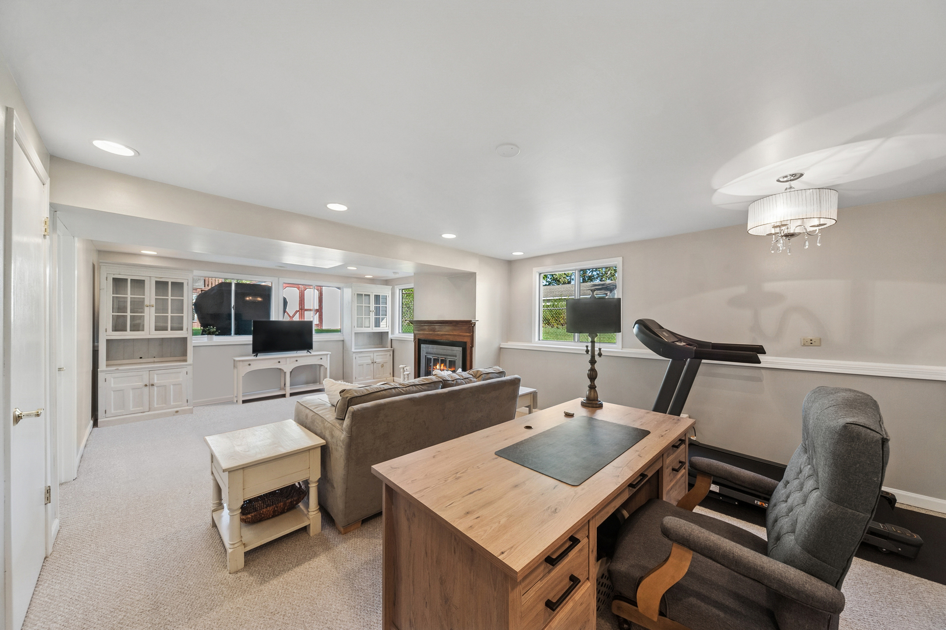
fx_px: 315
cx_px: 473
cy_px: 315
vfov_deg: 89.9
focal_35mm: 12
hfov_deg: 112.7
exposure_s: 1/30
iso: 400
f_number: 8
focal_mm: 12
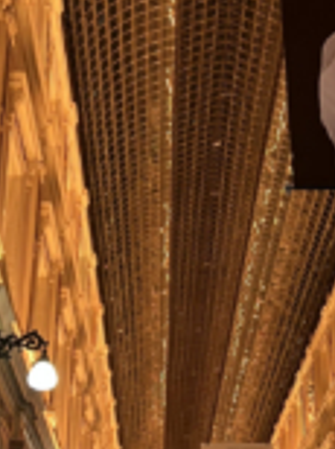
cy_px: 297
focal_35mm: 71
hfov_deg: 20.6
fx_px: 919
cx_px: 208
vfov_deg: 27.3
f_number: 1.5
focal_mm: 5.7
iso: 160
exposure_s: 1/50
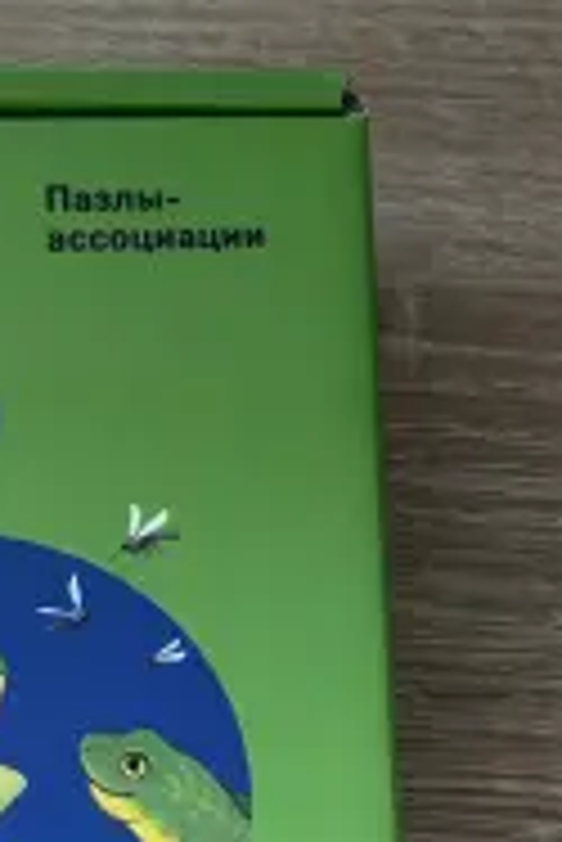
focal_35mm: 65
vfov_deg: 29.5
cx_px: -85
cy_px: 779
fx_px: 1519
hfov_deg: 19.9
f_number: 1.5
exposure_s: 1/65
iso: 125
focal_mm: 5.7
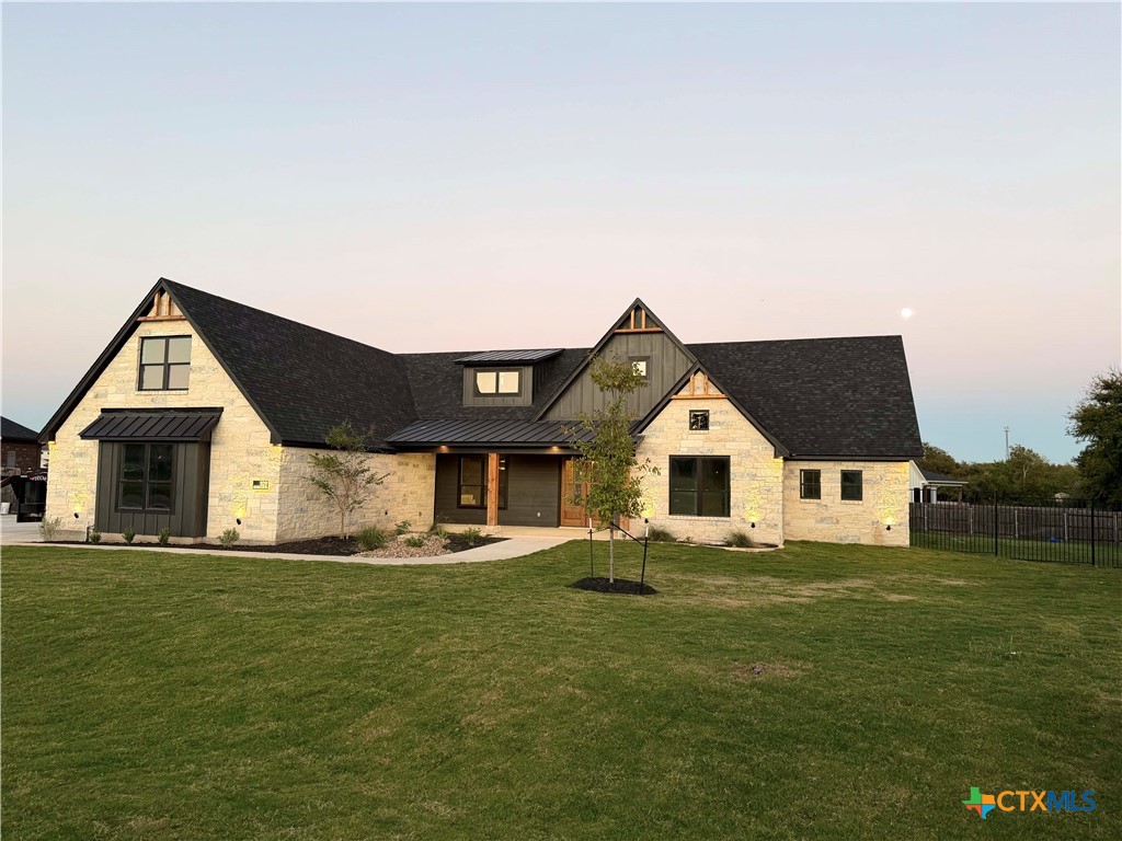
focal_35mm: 24
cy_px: 420
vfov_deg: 56.8
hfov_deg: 71.6
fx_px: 778
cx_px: 561
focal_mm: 6.76
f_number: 1.78
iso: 125
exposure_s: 1/60
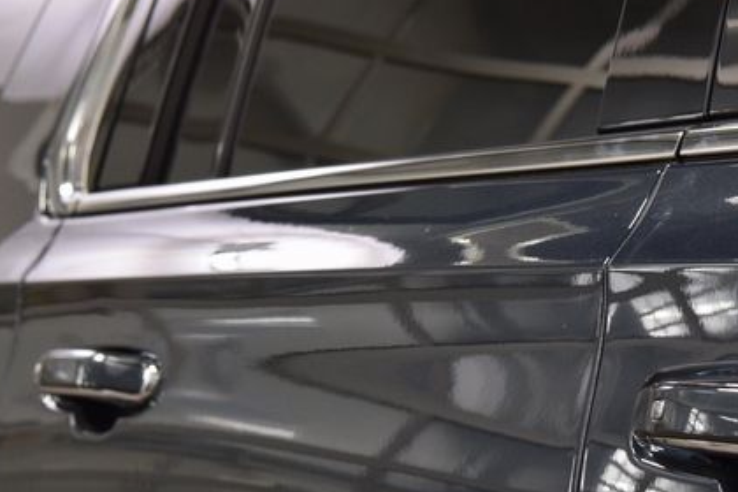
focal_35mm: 128
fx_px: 2624
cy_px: 347
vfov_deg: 10.7
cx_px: 518
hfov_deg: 16.0
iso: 1000
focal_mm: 56
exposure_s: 1/30
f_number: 7.1
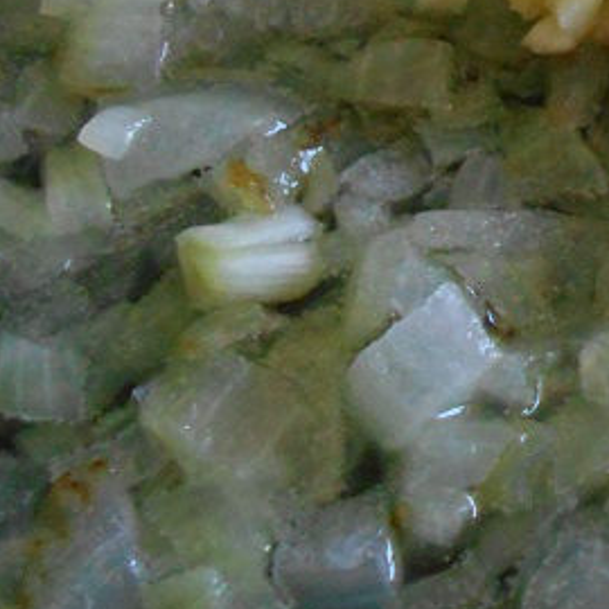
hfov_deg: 18.2
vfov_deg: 19.6
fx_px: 1732
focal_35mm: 87
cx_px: 846
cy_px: 79
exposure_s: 1/125
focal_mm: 4.6
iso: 800
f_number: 3.2
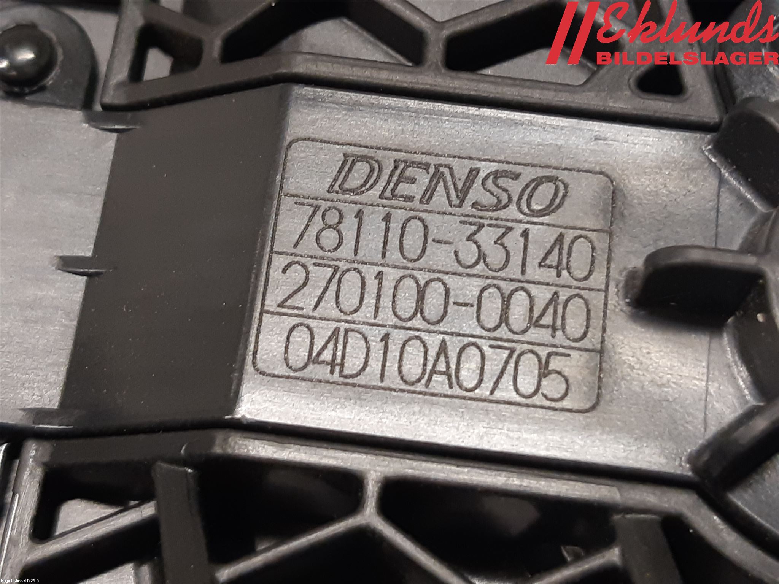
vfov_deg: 53.1
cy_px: 292
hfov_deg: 67.3
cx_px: 390
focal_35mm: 26
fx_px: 585
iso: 160
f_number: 1.7
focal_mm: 3.93
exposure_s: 1/50
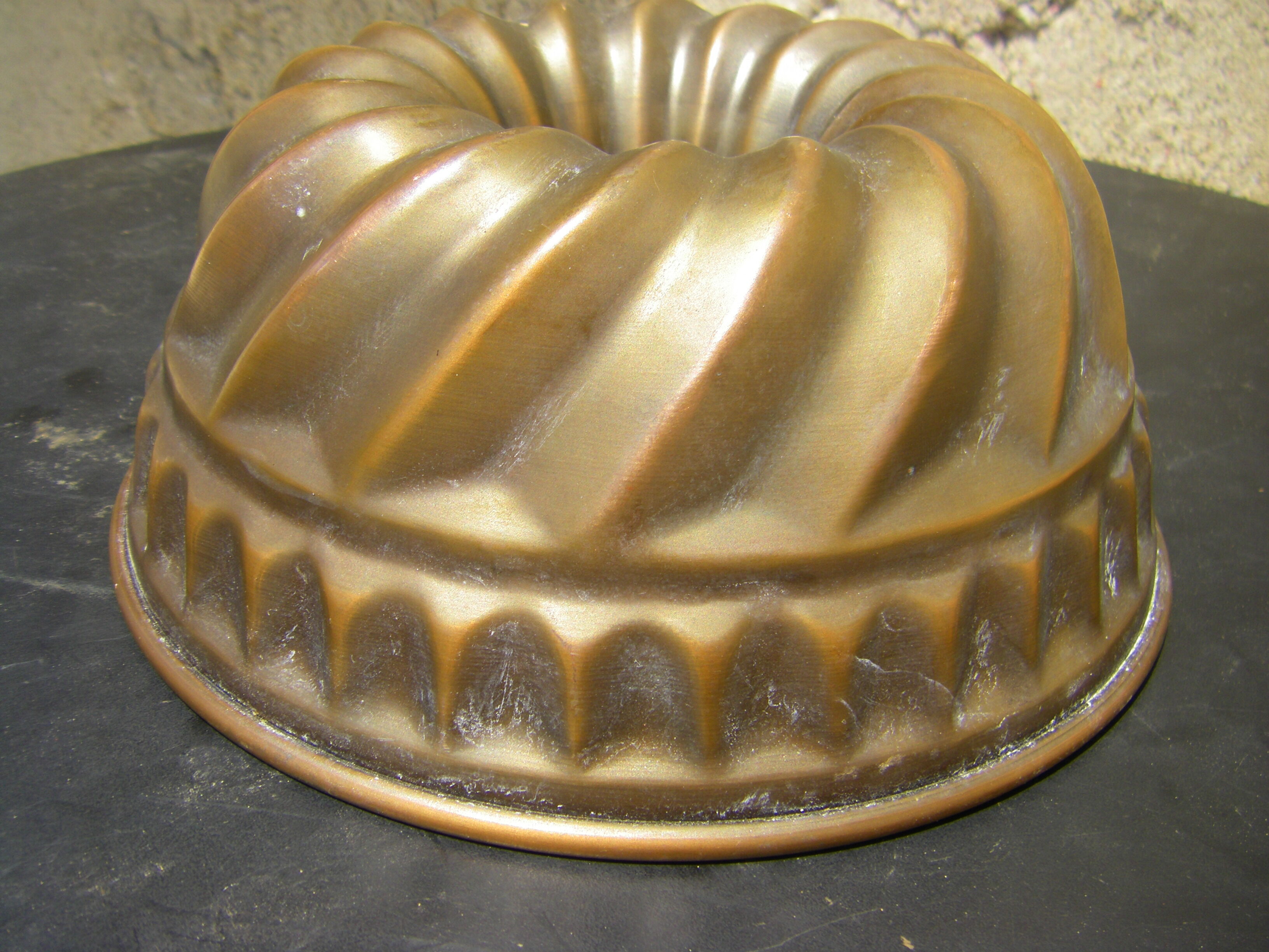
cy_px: 476
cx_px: 634
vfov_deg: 37.7
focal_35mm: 38
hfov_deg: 49.0
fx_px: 1393
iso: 64
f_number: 7
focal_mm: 6.3
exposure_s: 1/125
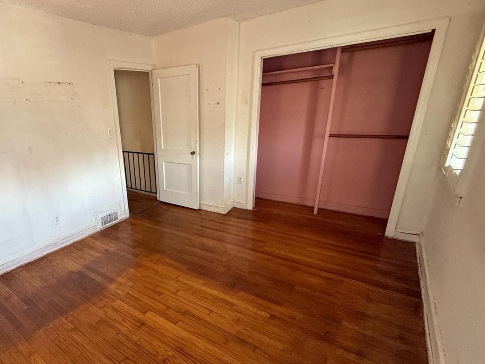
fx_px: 266
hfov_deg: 82.3
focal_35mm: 19
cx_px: 169
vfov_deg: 68.5
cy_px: 201
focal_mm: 2.22
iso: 400
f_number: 2.2
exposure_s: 1/52
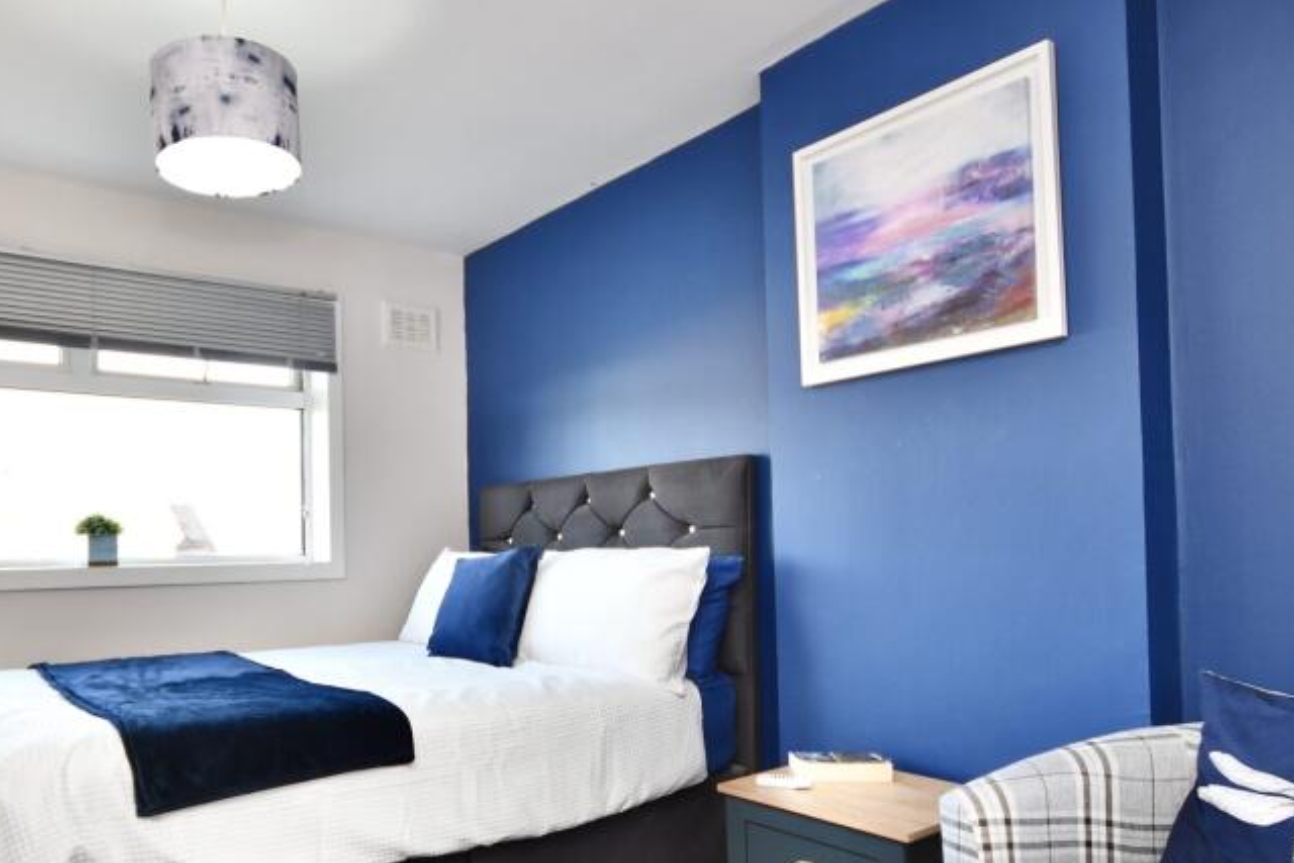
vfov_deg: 52.8
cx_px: 477
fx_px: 863
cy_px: 522
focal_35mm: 24
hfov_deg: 72.4
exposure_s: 1/60
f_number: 4
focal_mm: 10
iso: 320
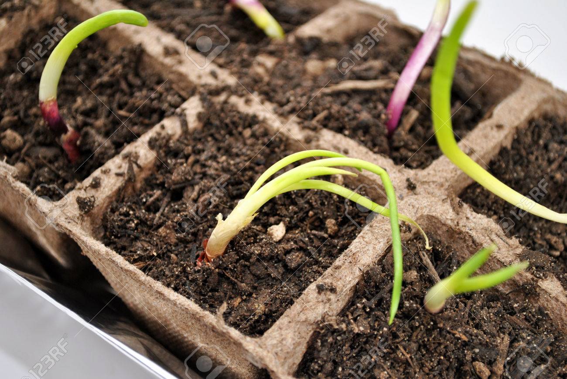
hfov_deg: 29.8
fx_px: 1064
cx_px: 284
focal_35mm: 68
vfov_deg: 20.2
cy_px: 190
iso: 200
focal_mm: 45
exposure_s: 1/60
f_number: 5.3
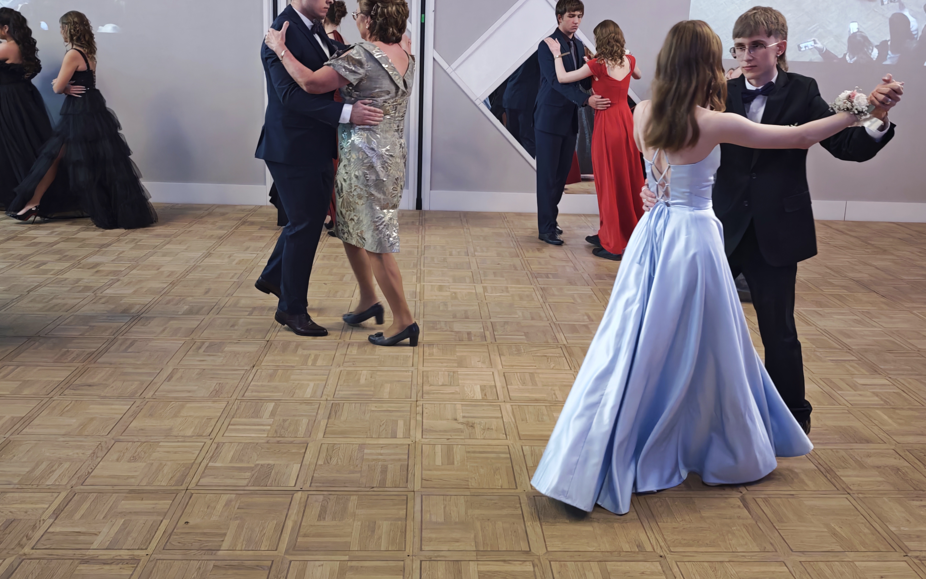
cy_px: 241
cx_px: 462
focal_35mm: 33
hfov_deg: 58.1
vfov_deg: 38.2
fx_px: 833
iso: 2500
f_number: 1.62
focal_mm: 6.55
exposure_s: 1/100
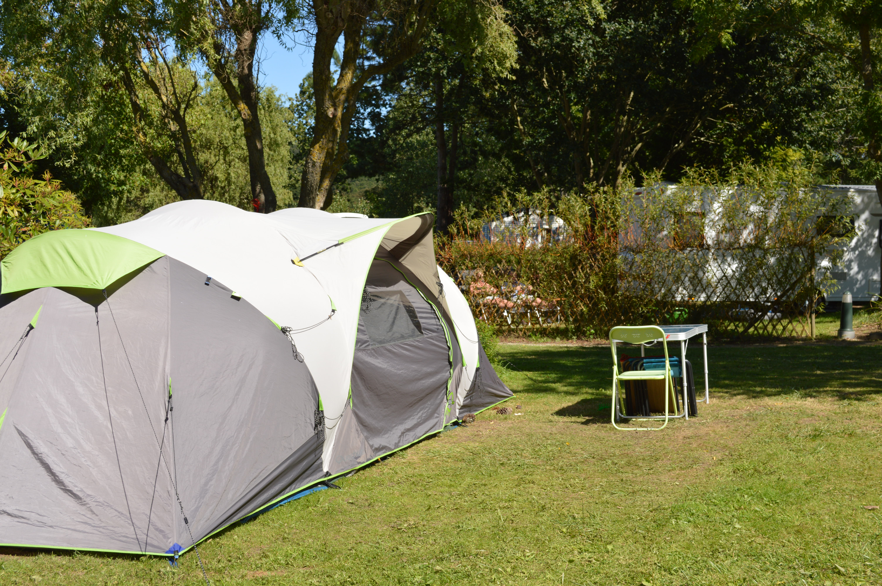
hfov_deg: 41.1
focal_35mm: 48
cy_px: 293
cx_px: 441
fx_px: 1175
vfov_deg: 28.0
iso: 100
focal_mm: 32
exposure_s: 1/200
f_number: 8
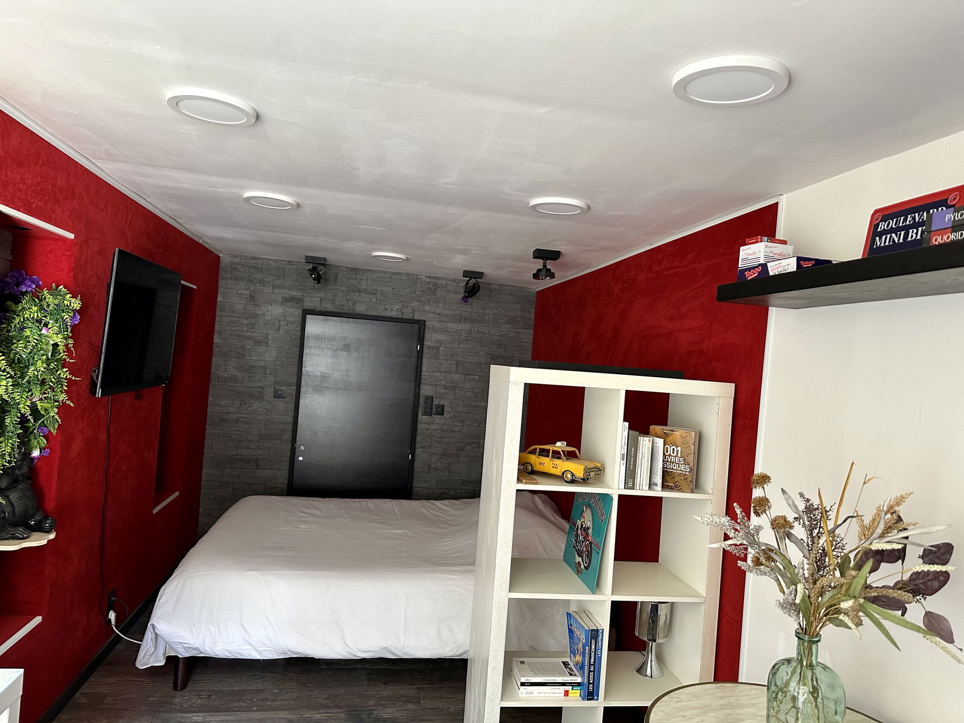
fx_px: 668
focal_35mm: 24
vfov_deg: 56.8
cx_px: 482
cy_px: 362
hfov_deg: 71.6
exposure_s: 1/60
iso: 250
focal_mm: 6.86
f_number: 1.78
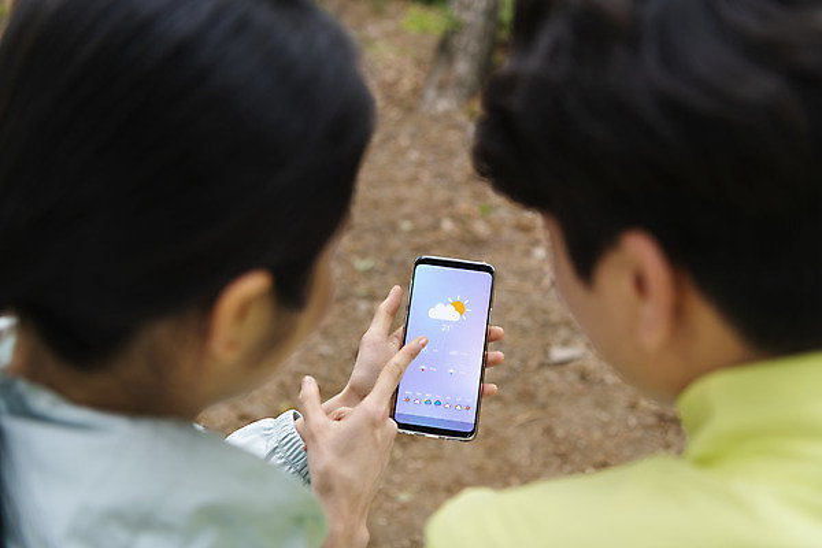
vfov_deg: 35.1
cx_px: 411
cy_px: 274
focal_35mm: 38
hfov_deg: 50.7
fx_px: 868
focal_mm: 38
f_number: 2.8
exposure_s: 1/125
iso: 200
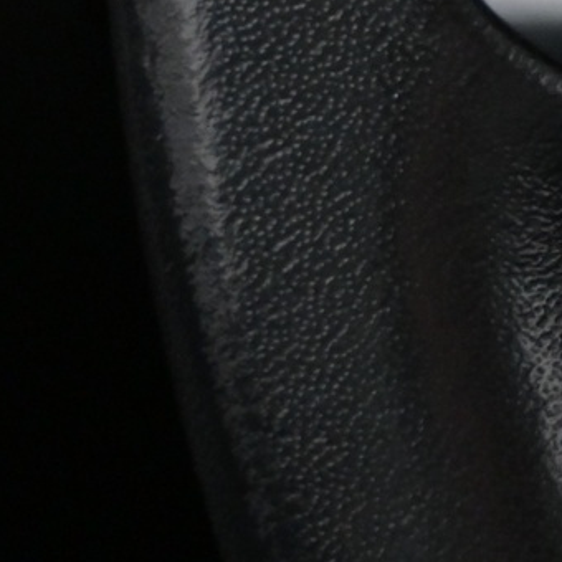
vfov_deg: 10.7
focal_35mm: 158
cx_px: 1266
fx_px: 2902
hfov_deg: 9.9
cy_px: -223
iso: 2500
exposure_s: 1/40
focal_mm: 26
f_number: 4.5
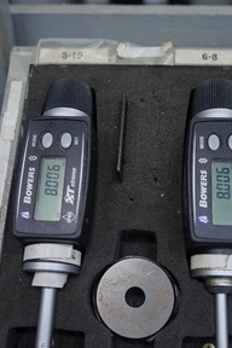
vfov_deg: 48.4
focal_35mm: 40
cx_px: 126
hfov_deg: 33.4
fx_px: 387
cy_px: 184
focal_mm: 16
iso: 250
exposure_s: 1/60
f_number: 4
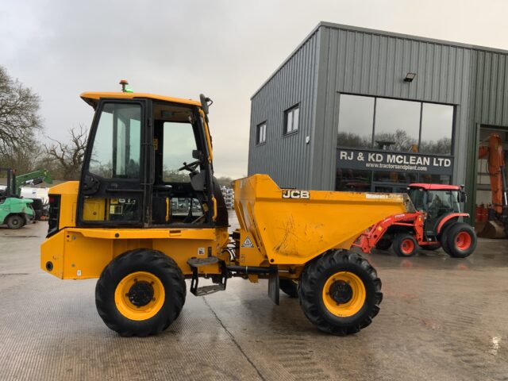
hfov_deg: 61.7
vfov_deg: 48.2
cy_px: 190
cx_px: 254
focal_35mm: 29
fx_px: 426
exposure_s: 1/122
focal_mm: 3
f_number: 1.8
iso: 20
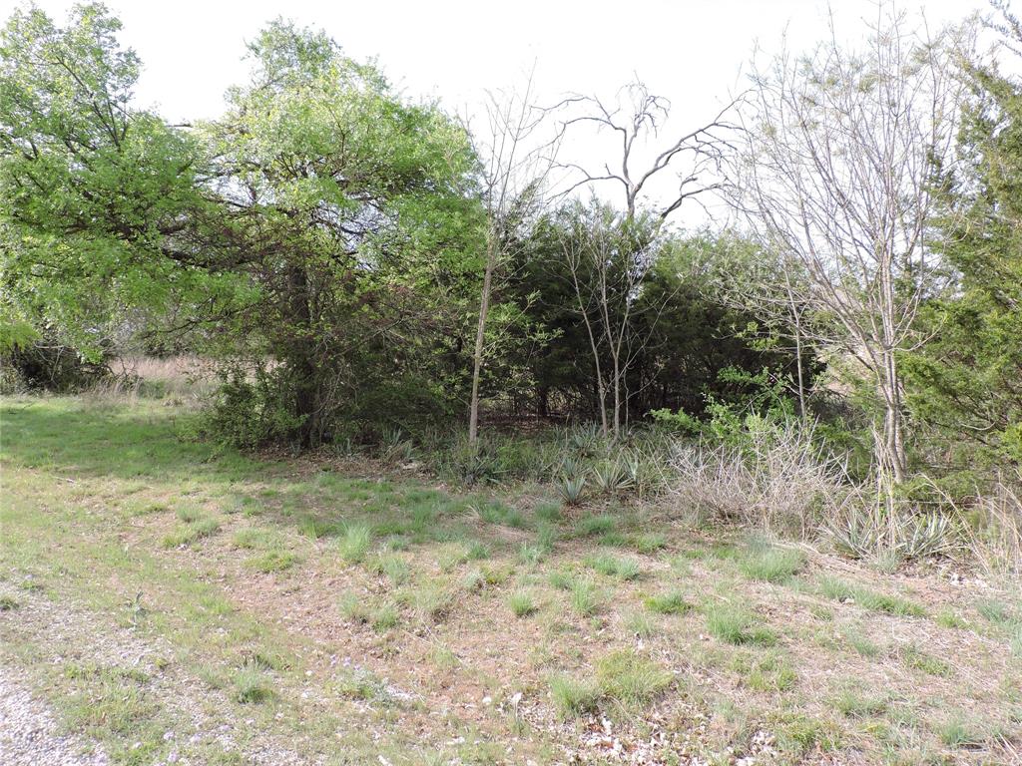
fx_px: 709
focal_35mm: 24
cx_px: 511
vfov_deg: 56.8
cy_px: 383
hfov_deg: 71.6
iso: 100
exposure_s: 1/400
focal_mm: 4.3
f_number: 3
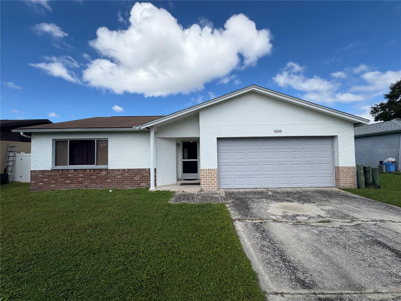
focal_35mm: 14
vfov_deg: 85.7
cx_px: 200
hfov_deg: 102.1
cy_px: 150
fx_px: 162
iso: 50
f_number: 2.2
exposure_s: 1/2146
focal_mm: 2.22
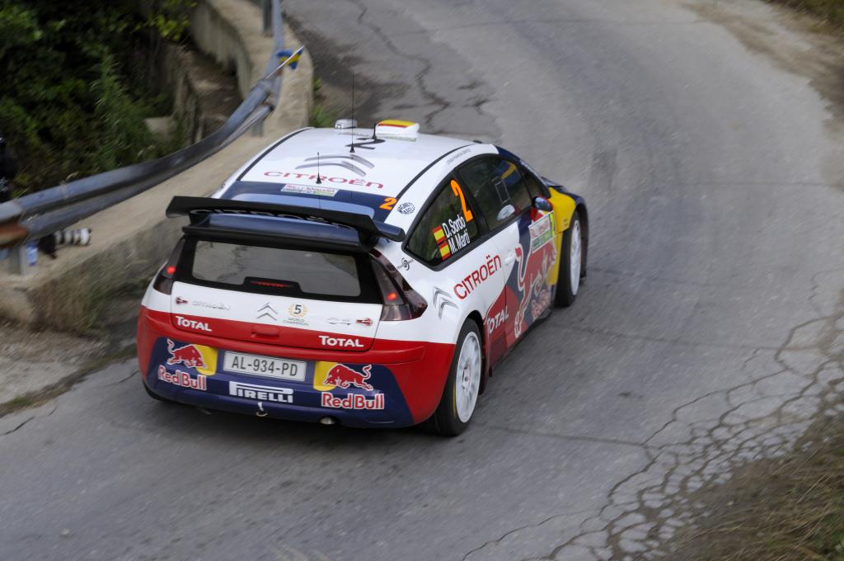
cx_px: 422
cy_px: 280
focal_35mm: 82
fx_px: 1932
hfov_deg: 24.6
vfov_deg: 16.5
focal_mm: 55
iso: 400
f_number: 18
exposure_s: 1/200
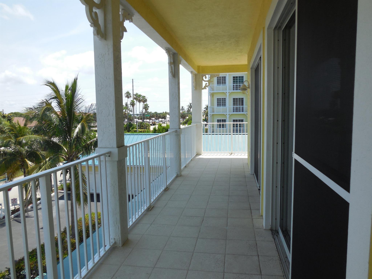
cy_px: 140
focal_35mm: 25
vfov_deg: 54.9
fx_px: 269
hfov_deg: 69.4
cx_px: 186
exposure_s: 1/1250
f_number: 3.1
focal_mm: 4.5
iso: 125
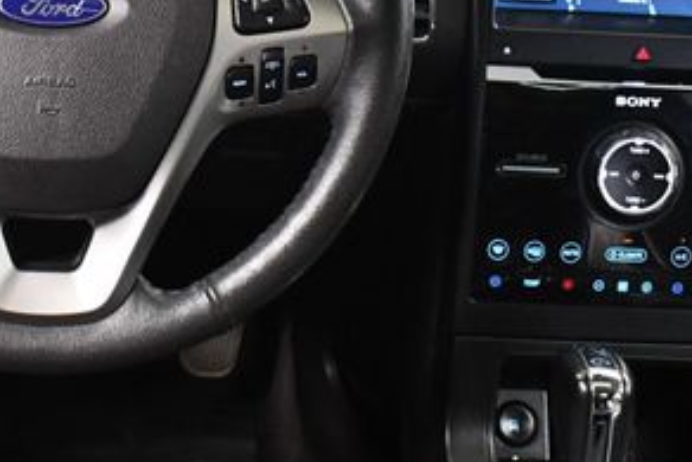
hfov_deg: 24.8
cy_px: 52
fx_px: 1519
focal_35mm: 79
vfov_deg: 17.1
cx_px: 57
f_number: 3.5
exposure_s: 1/60
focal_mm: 18
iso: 3600
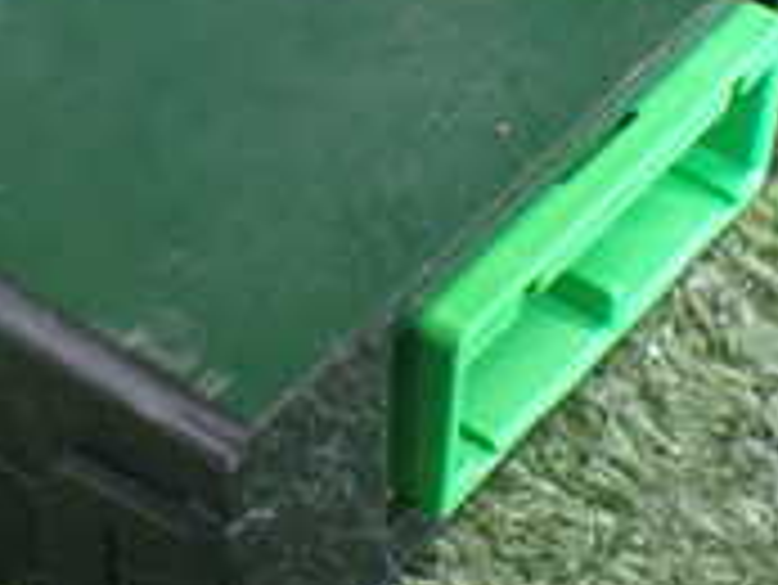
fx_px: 2339
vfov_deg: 14.2
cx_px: 117
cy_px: 117
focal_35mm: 104
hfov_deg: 18.6
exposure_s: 1/40
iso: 800
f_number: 2.3
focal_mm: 5.4
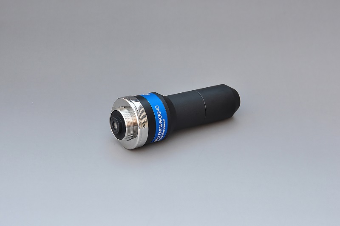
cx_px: 170
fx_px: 1132
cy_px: 113
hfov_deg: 17.1
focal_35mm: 120
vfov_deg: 11.4
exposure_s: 1/2.5
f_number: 13
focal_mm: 80
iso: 200
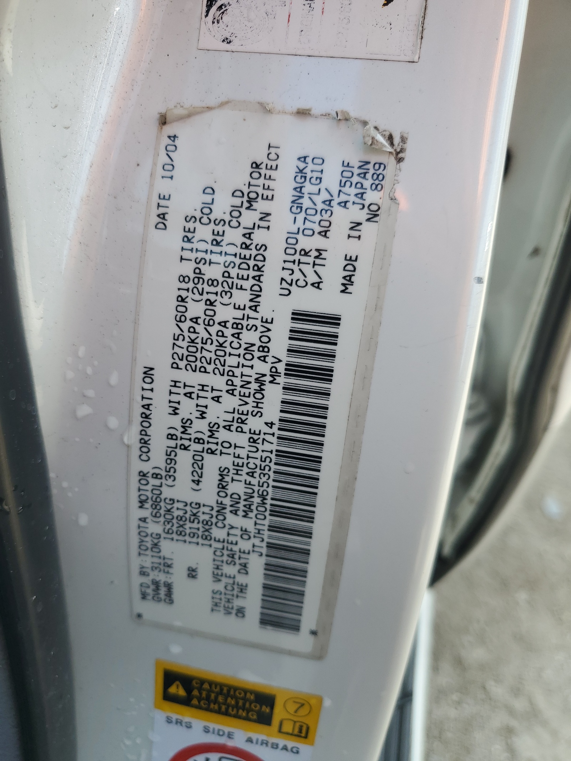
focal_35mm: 26
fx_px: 572
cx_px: 286
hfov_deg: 53.1
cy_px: 380
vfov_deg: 67.3
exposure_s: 1/714
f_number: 1.5
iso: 50
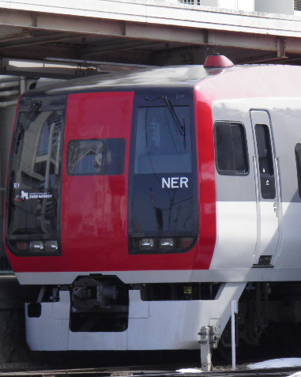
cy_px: 188
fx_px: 4191
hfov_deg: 4.1
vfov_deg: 5.1
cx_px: 171
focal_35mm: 376
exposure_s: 1/250
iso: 100
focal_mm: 51.5
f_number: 6
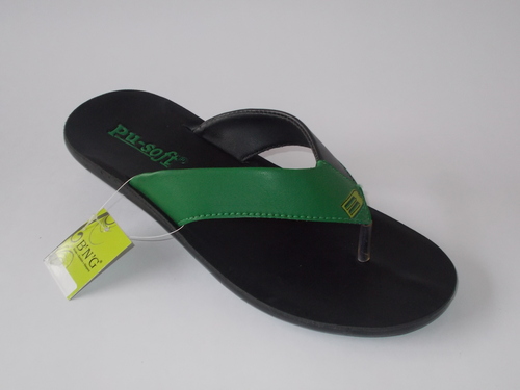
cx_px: 260
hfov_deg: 47.9
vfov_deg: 36.8
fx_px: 586
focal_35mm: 39
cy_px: 195
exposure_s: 1/30
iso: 200
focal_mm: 6.9
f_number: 3.9
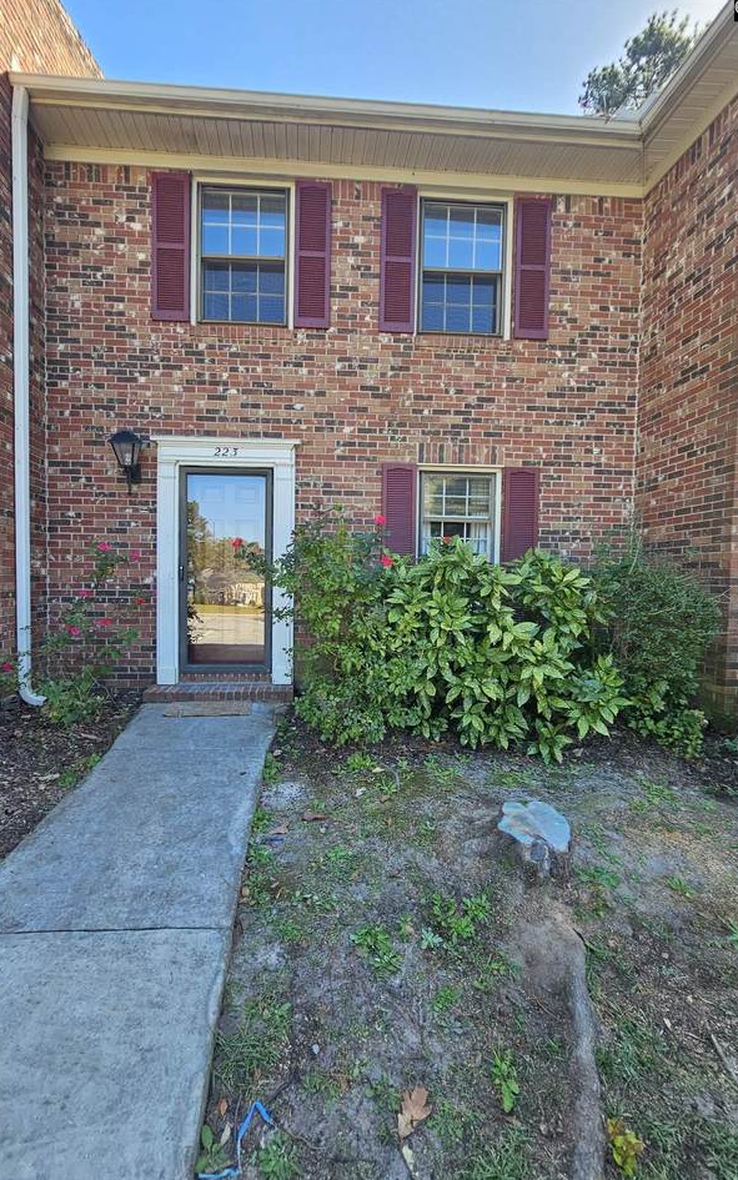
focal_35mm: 14
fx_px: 450
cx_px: 335
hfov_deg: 78.5
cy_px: 594
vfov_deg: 105.3
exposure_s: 1/230
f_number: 2.2
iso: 50
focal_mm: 2.2
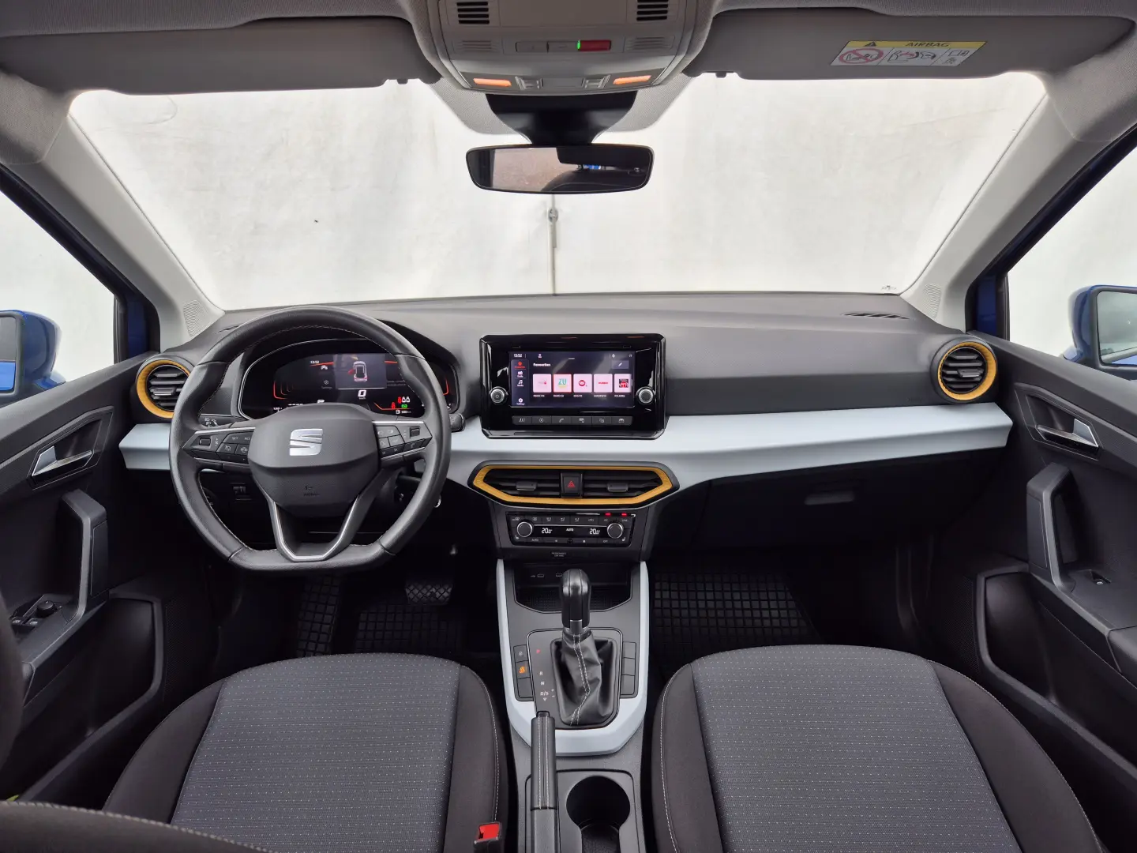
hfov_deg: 73.9
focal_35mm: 23
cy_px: 426
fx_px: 755
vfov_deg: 58.9
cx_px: 568
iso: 25
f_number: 1.8
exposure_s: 1/166
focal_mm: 5.4
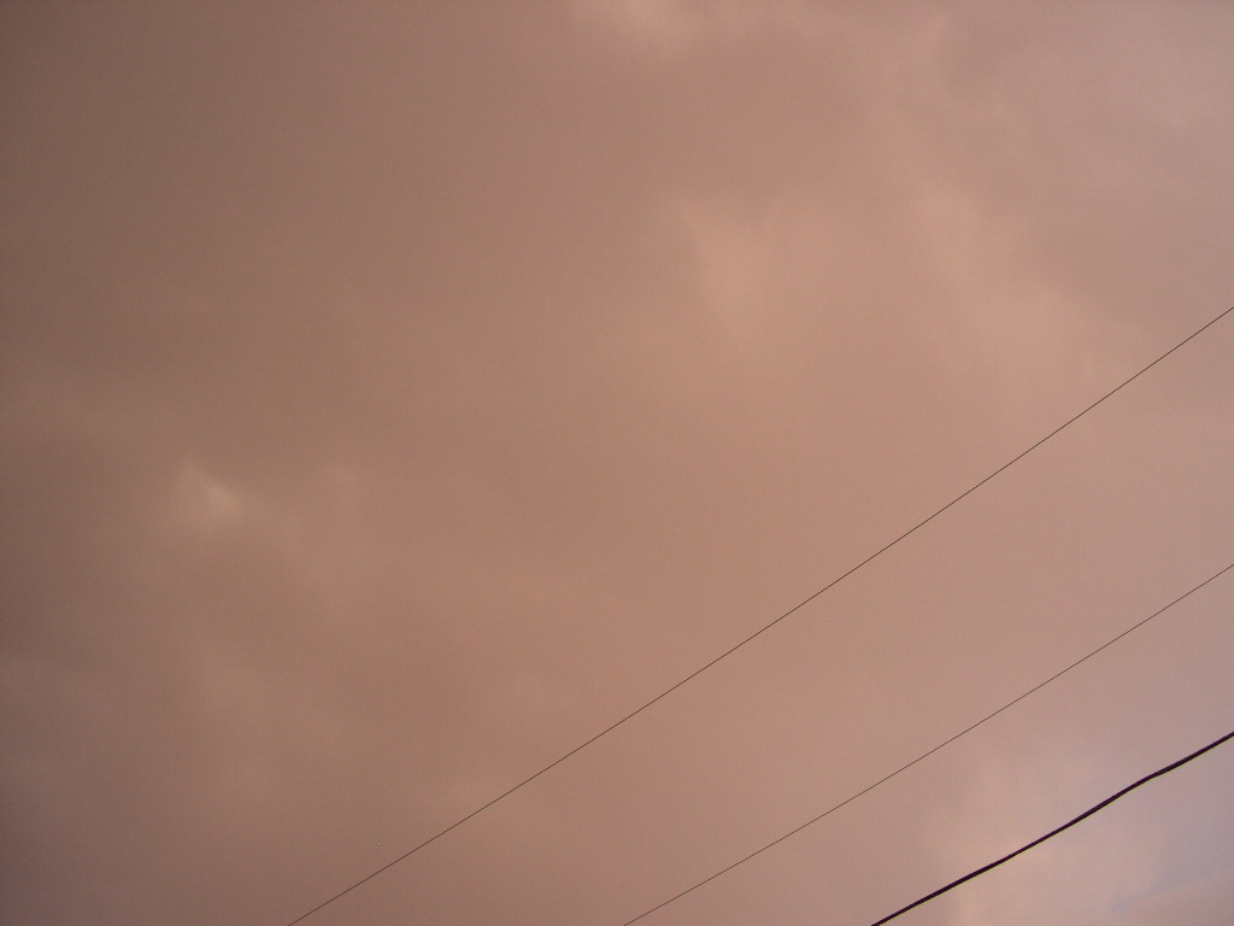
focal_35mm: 38
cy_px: 463
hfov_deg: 49.0
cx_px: 617
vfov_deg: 37.7
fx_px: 1355
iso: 100
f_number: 2.8
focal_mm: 8
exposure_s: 1/92.9
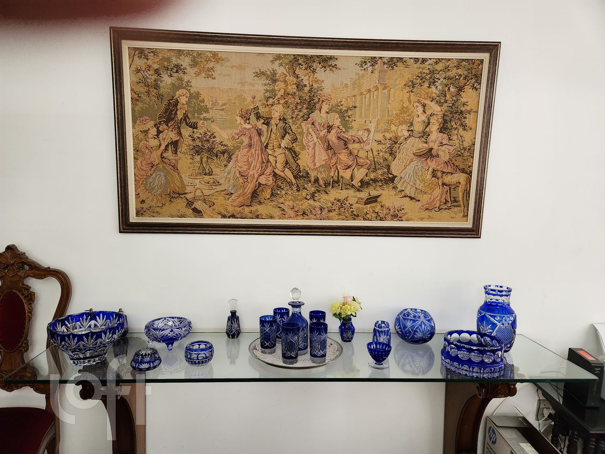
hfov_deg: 73.9
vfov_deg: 58.9
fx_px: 402
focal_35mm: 23
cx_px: 302
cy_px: 227
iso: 500
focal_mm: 5.4
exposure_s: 1/120
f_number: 1.8
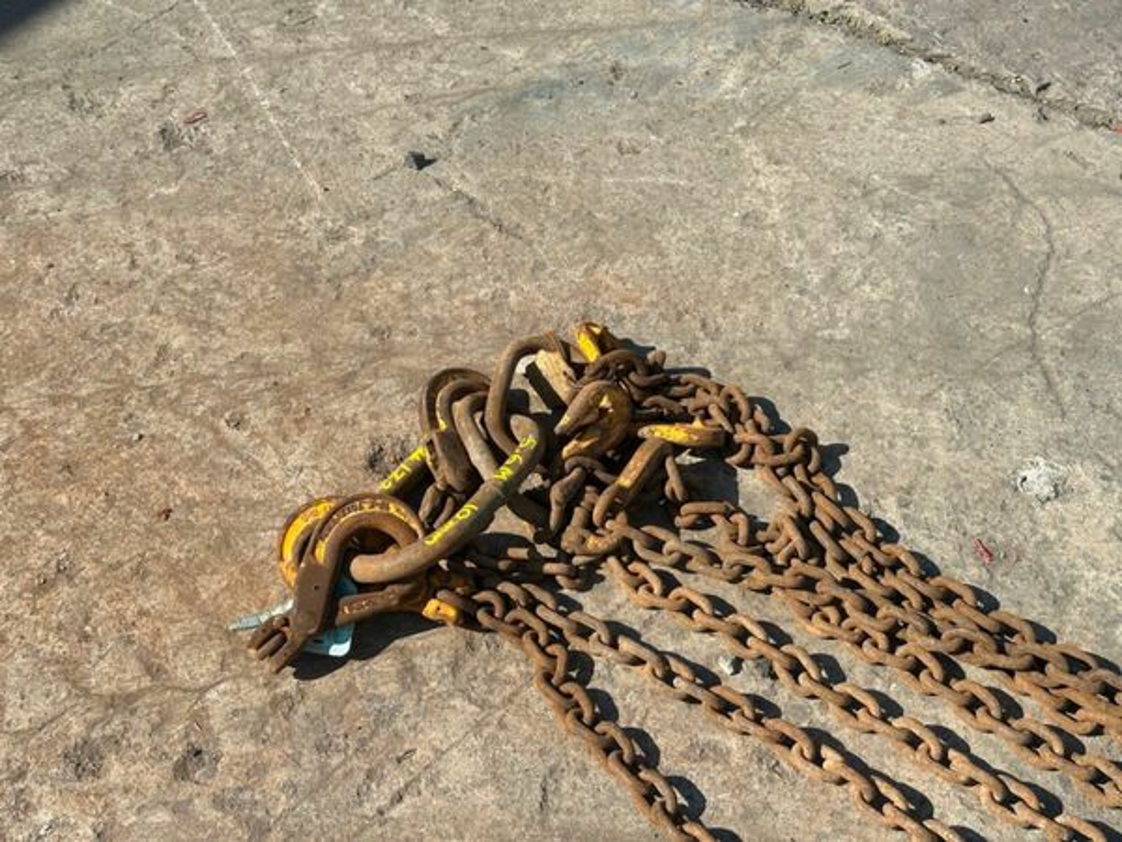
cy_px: 421
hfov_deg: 39.7
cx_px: 561
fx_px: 1556
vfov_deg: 30.3
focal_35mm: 48
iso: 64
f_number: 1.78
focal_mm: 6.86
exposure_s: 1/3367
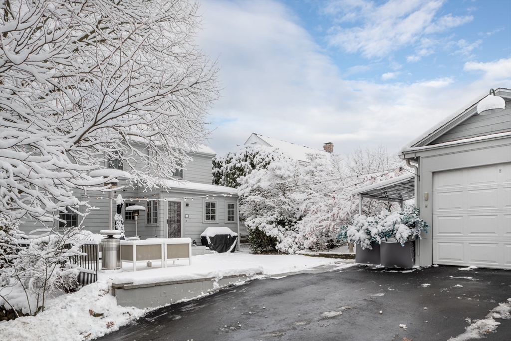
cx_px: 256
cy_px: 170
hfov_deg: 73.7
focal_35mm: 24
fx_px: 341
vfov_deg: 53.1
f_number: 18
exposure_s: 1/20
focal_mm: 24
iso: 64
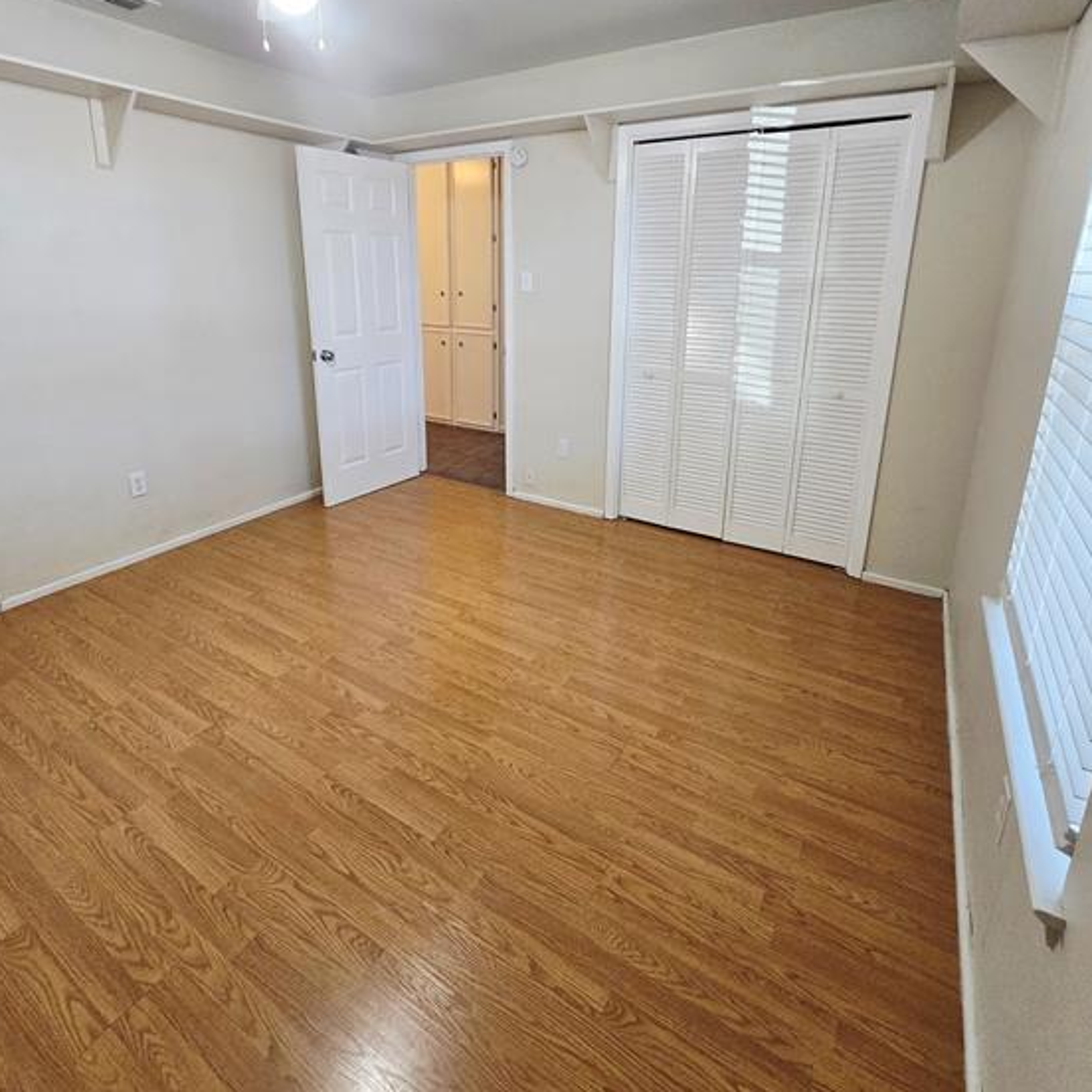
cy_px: 431
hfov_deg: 87.4
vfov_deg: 86.2
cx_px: 528
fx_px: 571
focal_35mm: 16
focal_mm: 2.2
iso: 250
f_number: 2.2
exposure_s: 1/60.2
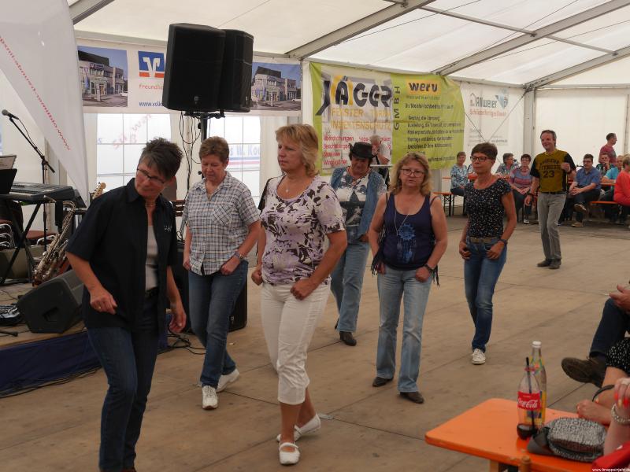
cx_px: 315
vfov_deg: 29.1
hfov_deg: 38.2
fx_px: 910
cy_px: 236
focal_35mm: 50
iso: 200
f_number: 5
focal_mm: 25
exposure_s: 1/125
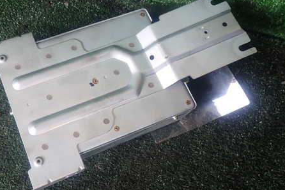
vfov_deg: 31.8
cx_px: 97
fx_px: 332
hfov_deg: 45.8
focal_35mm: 42
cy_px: 84
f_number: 2.3
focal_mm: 5.4
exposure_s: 1/60
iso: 200
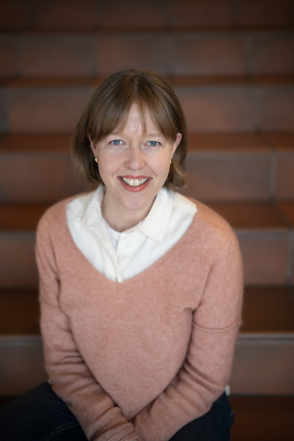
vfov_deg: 39.6
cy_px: 220
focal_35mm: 50
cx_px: 147
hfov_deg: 27.0
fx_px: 612
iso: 400
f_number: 1.4
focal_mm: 50
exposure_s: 1/250
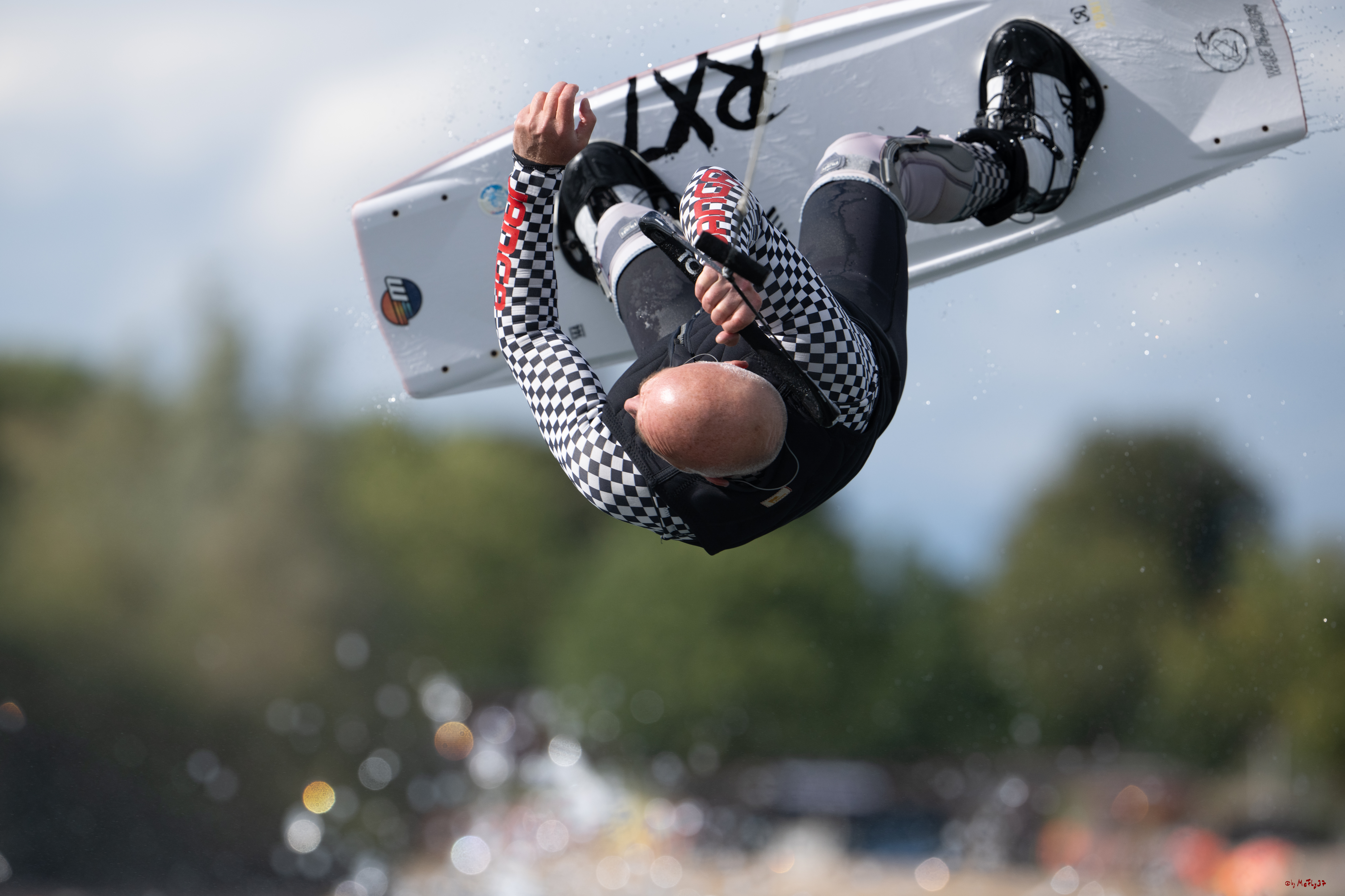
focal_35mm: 400
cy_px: 448
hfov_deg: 5.2
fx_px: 14943
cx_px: 672
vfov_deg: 3.4
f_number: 5
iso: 320
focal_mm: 400
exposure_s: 1/3200
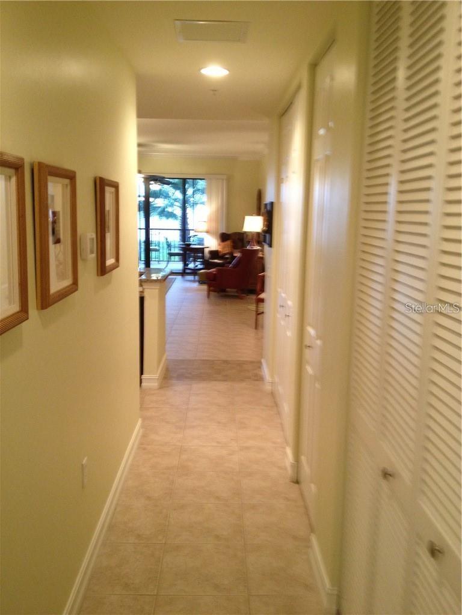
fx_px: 623
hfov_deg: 40.7
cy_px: 308
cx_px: 231
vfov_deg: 52.6
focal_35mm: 35
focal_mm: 4.28
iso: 160
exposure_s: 1/20
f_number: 2.4
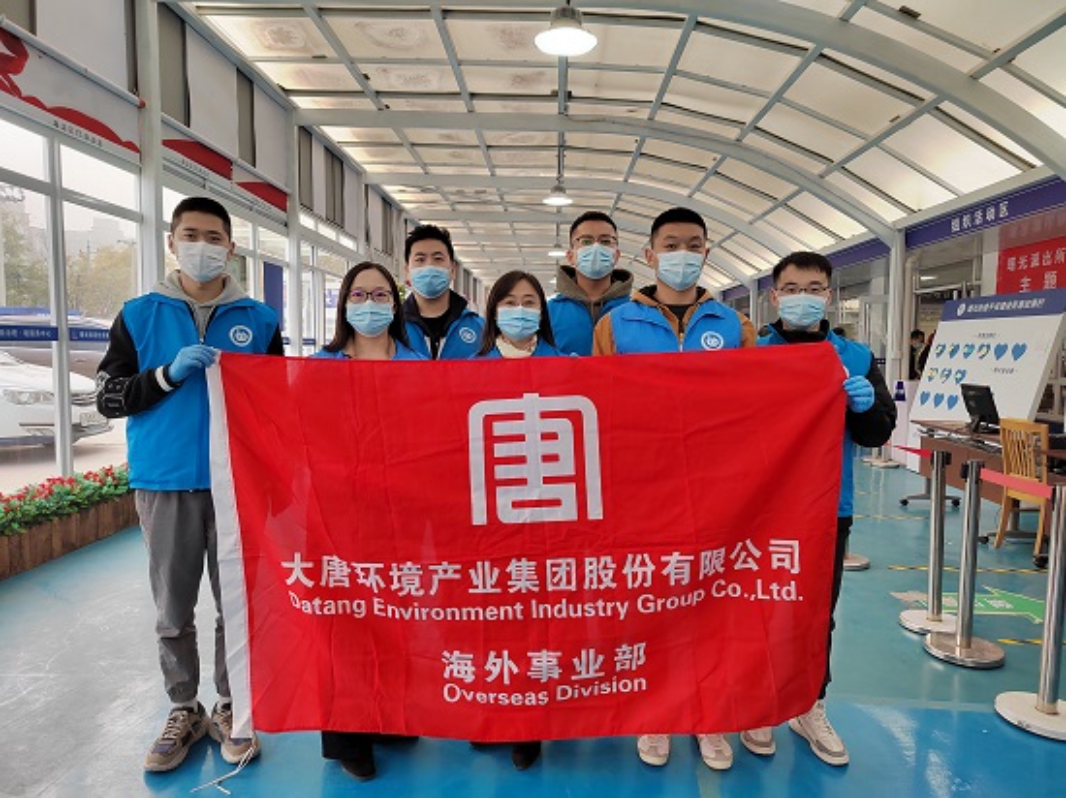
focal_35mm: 23
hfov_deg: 73.9
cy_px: 399
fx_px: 708
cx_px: 533
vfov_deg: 58.8
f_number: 1.9
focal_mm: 5.52
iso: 253
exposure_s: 1/100
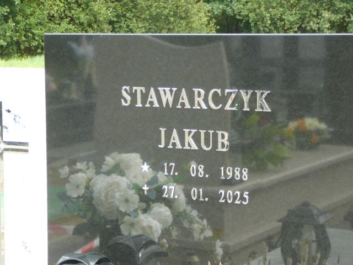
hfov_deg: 18.7
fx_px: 1071
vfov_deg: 14.1
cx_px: 176
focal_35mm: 105
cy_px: 132
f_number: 3.9
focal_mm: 15.6
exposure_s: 1/100
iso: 80
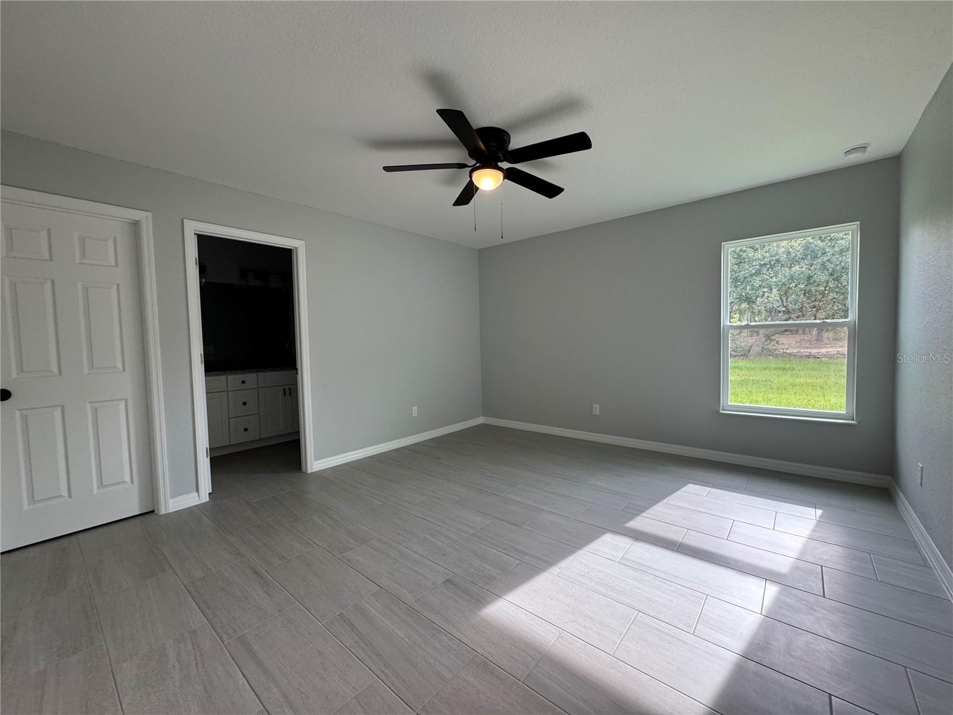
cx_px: 476
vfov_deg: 85.7
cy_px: 358
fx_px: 385
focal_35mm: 14
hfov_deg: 102.1
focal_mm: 2.22
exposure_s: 1/120
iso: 160
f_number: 2.2
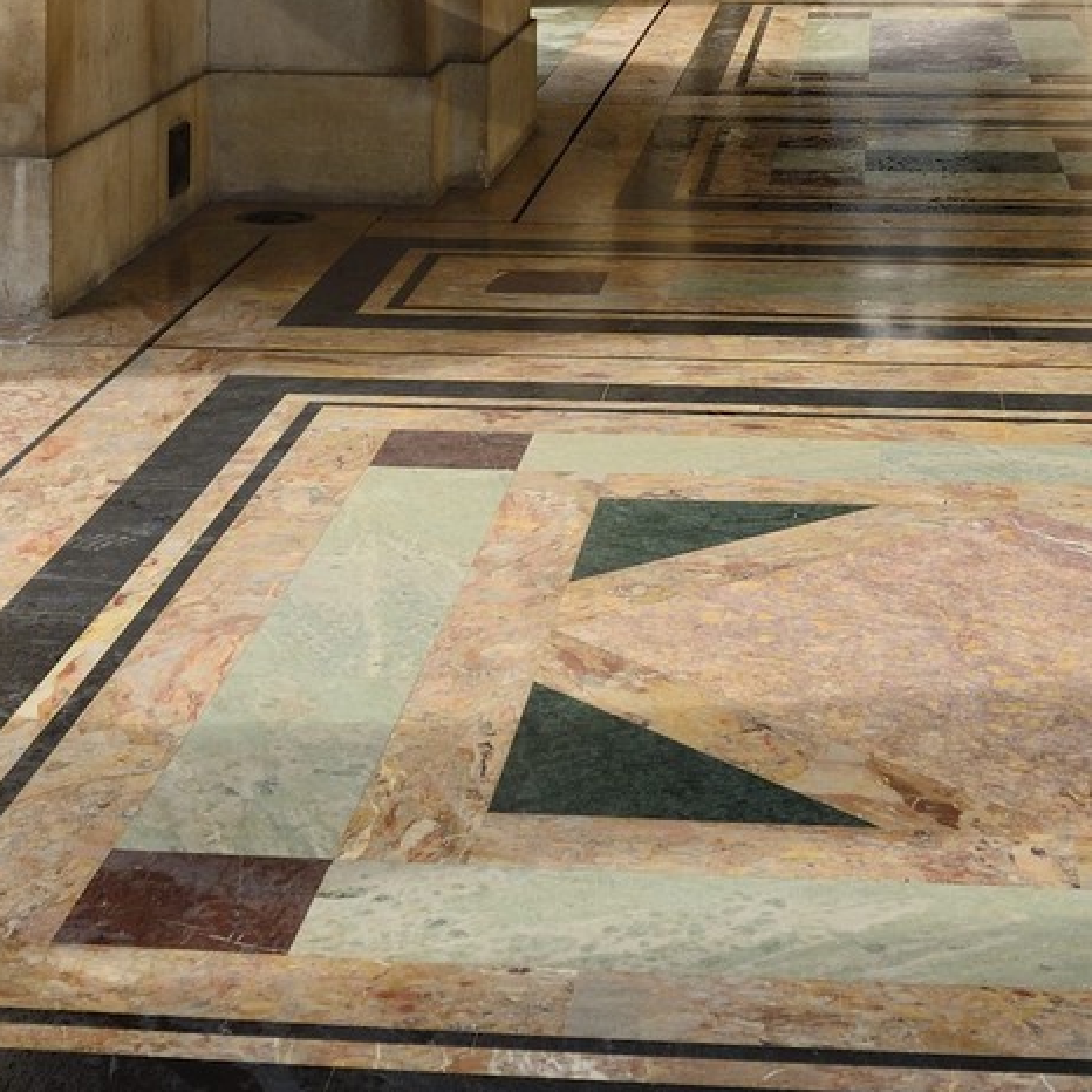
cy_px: -576
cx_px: 717
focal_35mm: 70
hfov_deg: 24.5
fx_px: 2498
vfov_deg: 20.7
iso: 200
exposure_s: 1/320
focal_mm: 24
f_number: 5
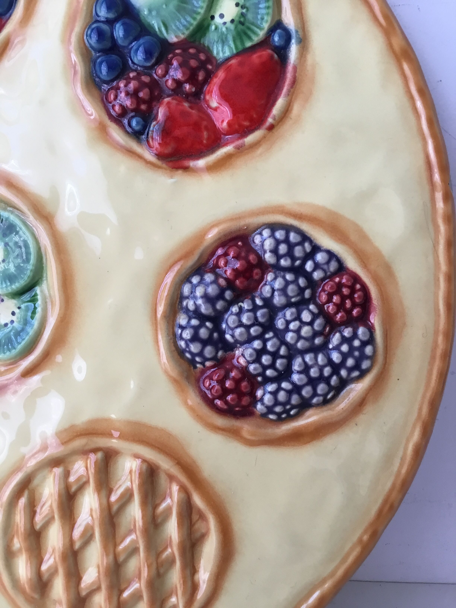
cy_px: 304
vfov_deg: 58.4
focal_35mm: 31
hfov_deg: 45.4
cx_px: 228
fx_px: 544
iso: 64
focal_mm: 3.3
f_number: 2.4
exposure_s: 1/33
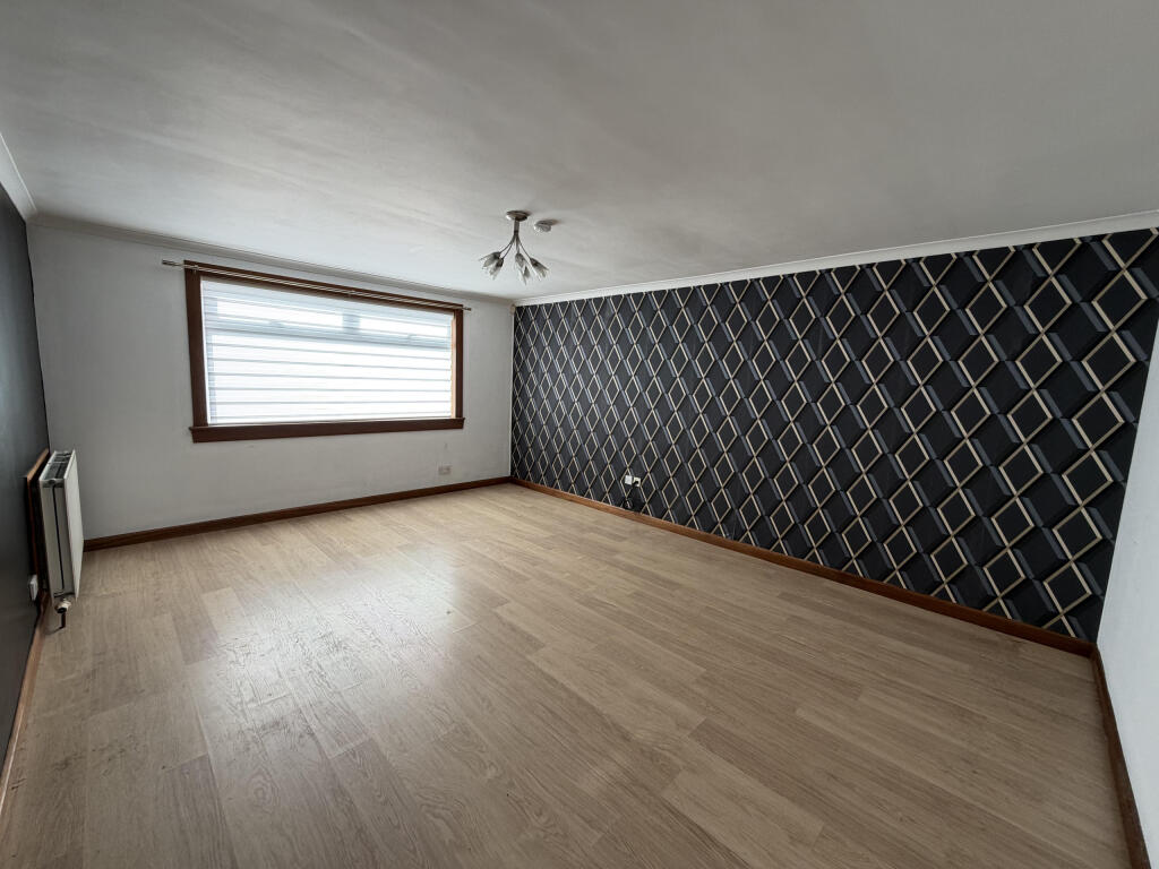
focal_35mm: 14
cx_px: 580
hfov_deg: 102.1
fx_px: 469
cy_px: 434
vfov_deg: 85.7
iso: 80
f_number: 2.2
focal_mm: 2.22
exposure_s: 1/121
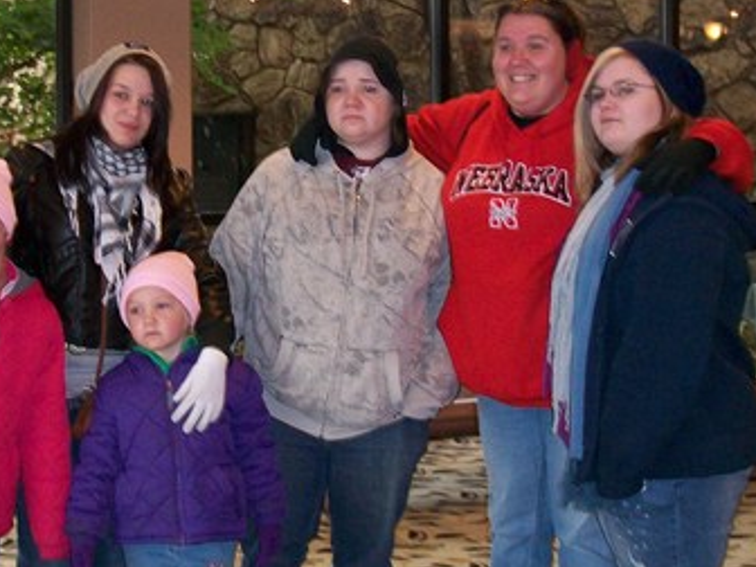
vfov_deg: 24.0
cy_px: 230
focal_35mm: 61
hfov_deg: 31.5
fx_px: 1332
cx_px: 259
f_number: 2.9
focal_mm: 5.7
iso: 160
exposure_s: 1/30
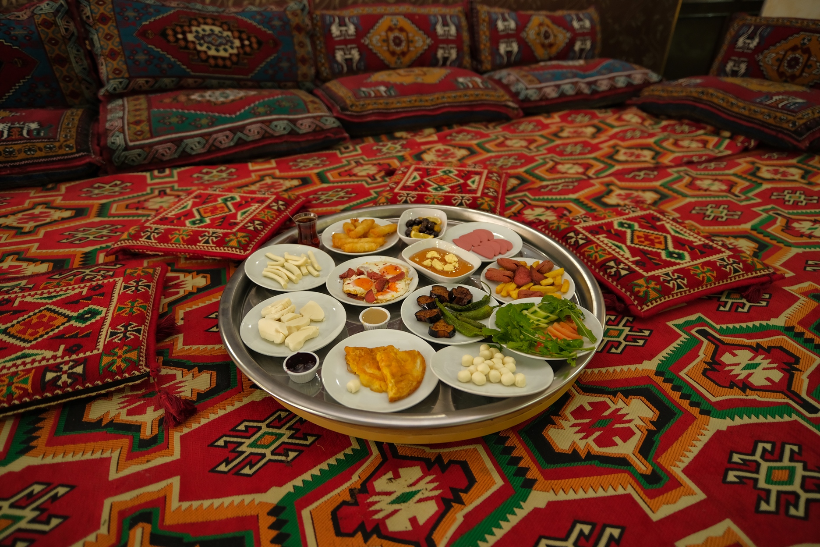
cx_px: 410
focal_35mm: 20
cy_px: 274
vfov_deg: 61.9
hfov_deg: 84.0
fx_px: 456
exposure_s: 1/125
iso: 400
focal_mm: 13
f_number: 1.4
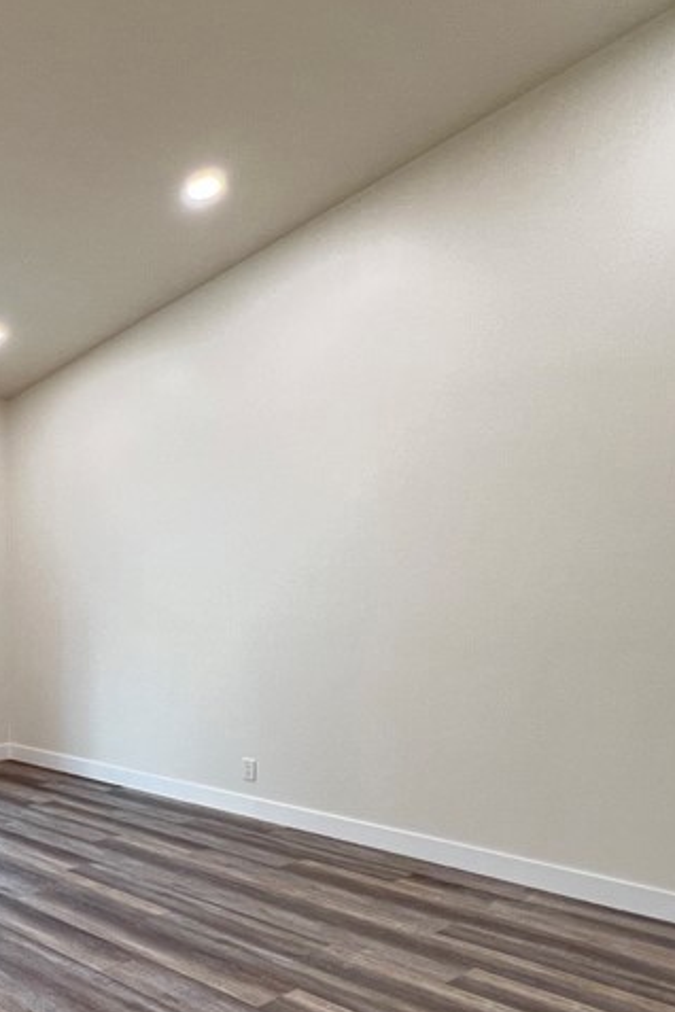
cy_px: 569
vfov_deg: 63.4
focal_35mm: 29
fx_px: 816
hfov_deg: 37.2
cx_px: -81
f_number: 1.8
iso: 125
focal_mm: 1.57
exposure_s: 1/60
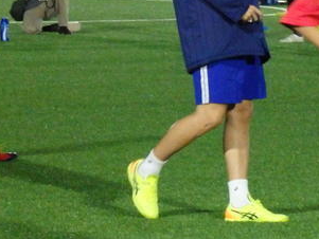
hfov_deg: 5.4
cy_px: 38
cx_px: 201
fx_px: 3402
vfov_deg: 4.0
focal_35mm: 369
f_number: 5.8
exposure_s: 1/125
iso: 3200
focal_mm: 33.2
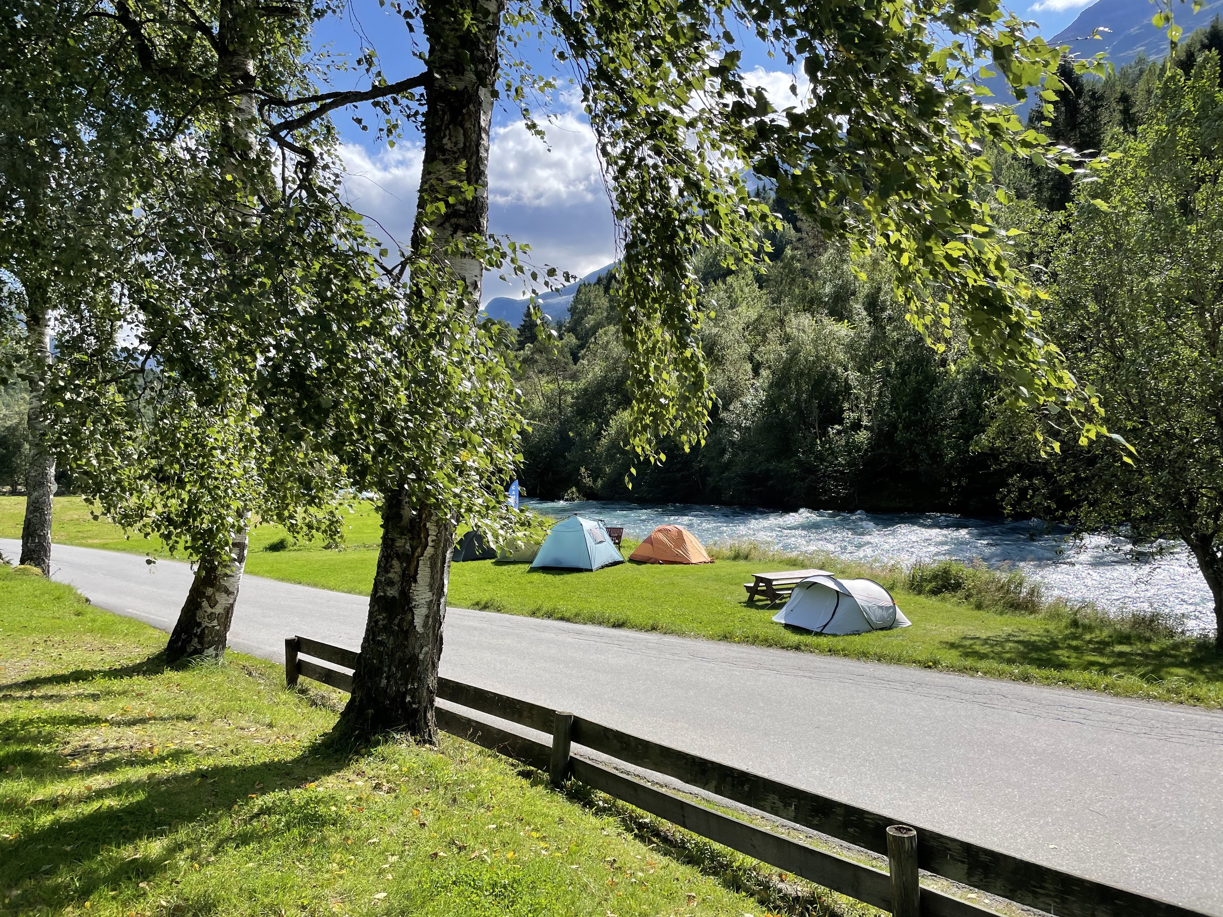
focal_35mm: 26
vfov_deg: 53.1
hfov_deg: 67.3
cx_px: 612
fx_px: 919
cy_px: 458
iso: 32
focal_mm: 4.2
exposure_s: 1/2353
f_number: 1.6
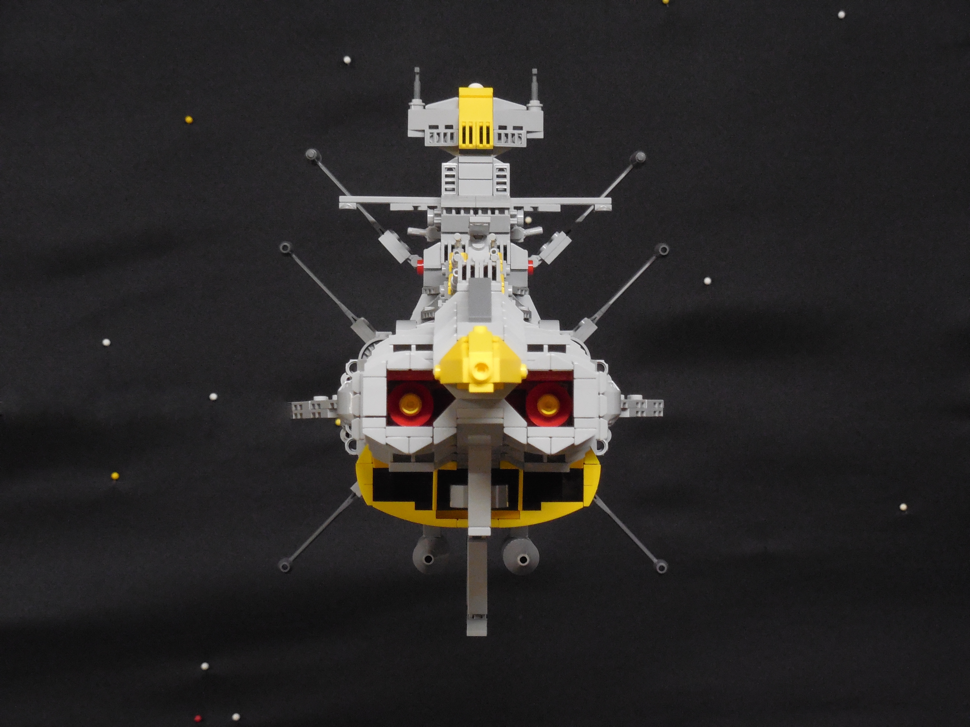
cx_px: 485
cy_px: 364
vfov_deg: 12.5
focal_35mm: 119
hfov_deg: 16.6
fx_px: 3335
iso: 800
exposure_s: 1/8
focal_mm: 21.5
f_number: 4.8
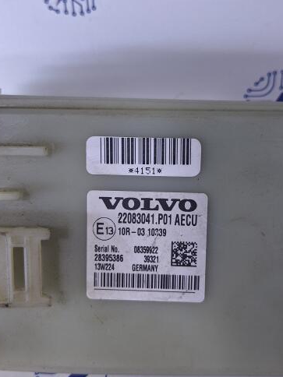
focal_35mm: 38
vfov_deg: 48.9
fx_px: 414
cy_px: 173
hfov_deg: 37.5
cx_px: 176
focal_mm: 5.54
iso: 160
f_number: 1.8
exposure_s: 1/50
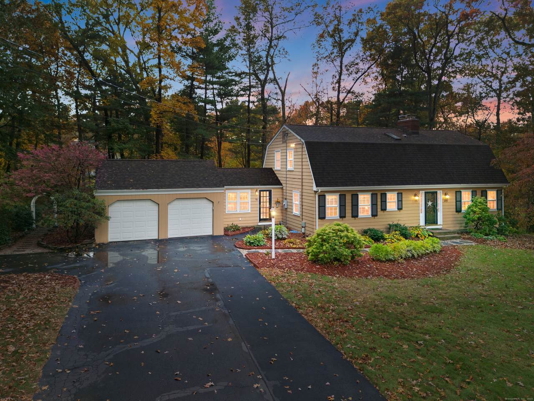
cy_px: 200
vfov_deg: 56.8
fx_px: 370
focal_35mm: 24
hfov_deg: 71.6
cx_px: 267
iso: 110
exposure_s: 1/60
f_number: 1.7
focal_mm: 6.72
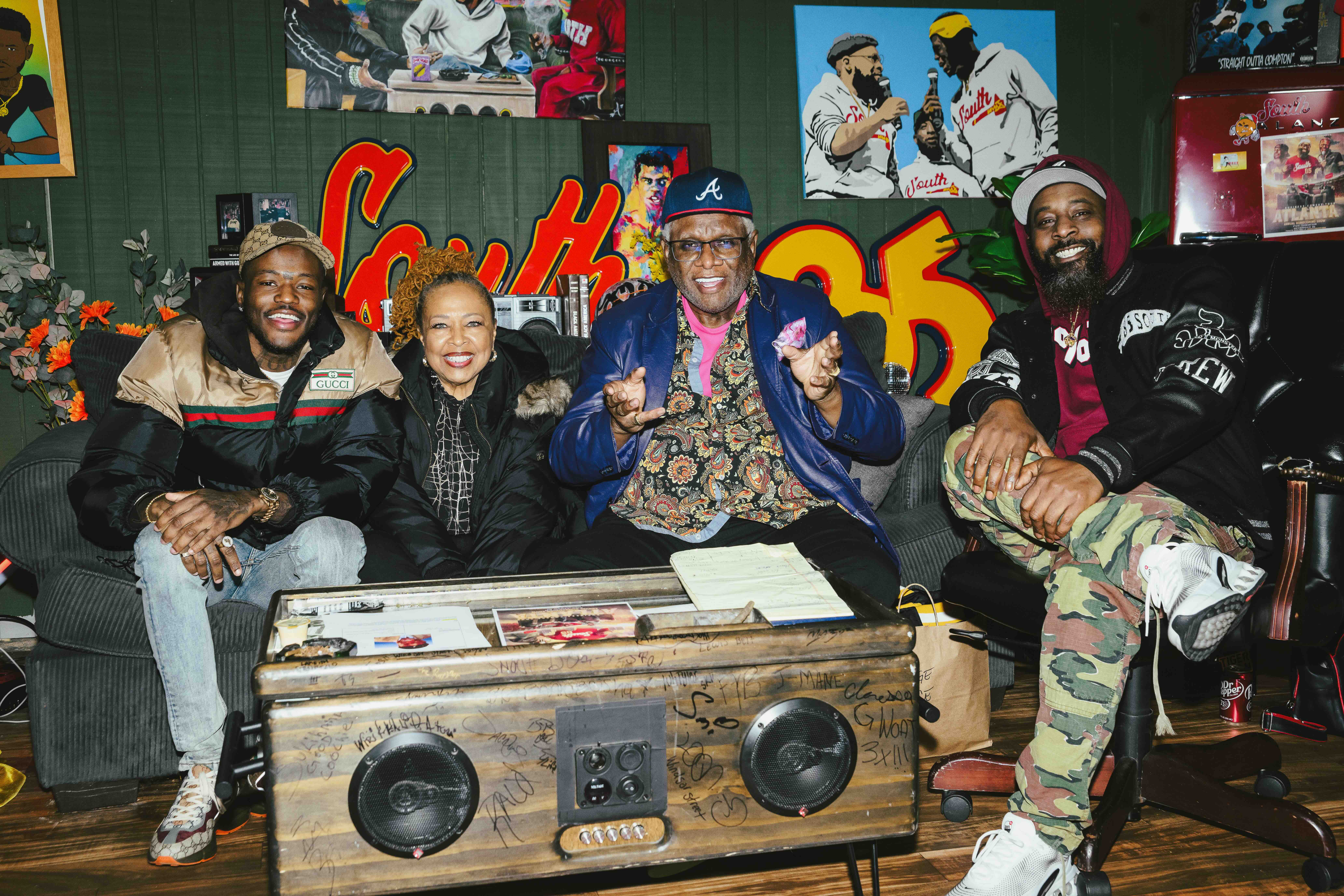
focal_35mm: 40
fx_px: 1493
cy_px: 448
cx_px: 672
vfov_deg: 33.4
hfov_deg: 48.5
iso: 1250
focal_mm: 40
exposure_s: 1/200
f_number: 6.3
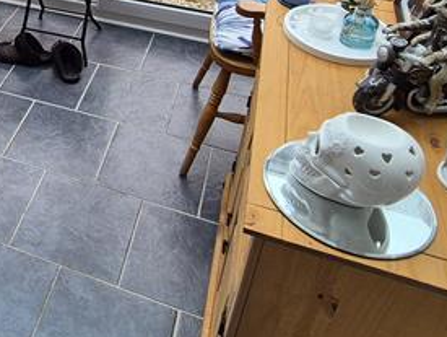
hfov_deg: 37.8
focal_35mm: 43
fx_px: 556
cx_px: -24
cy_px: 1
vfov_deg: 31.2
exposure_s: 1/100
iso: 50
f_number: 2.2
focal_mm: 2.2
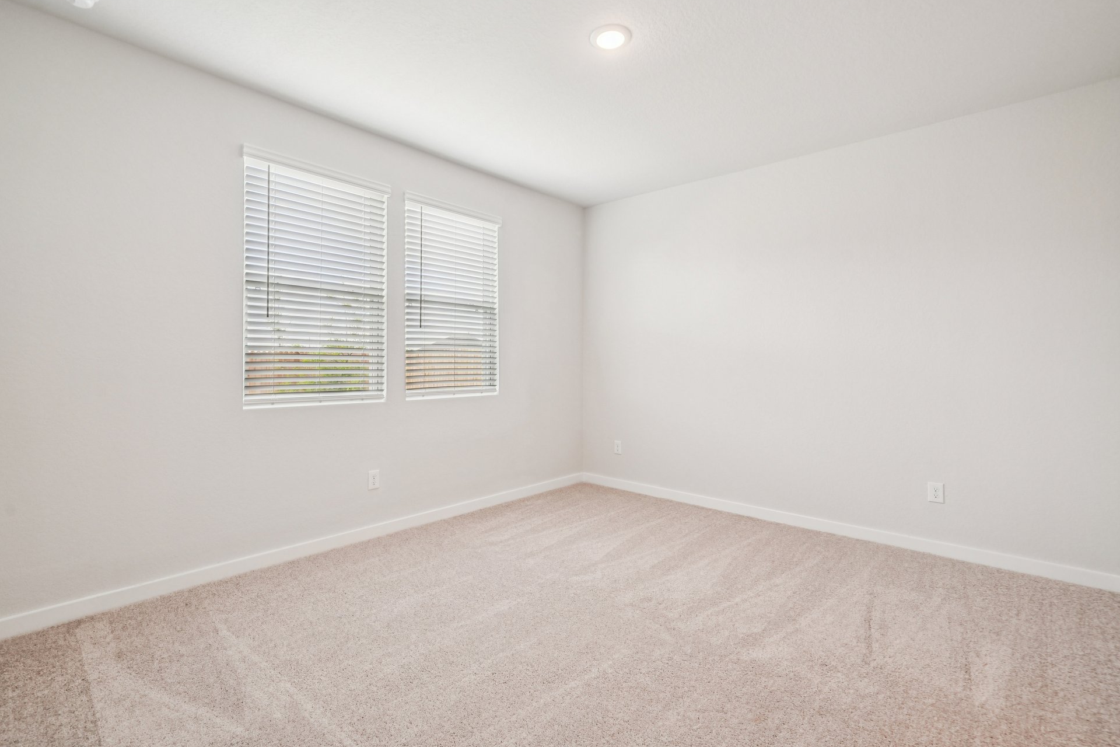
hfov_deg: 96.7
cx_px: 559
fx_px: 498
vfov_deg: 73.7
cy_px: 352
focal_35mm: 16
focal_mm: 15
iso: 800
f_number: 7.1
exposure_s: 1/80
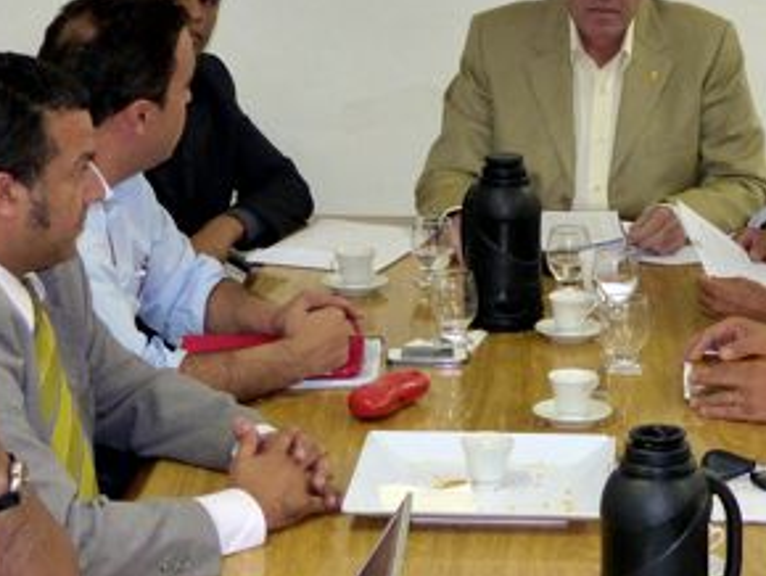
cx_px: 557
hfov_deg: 16.5
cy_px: 156
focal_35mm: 119
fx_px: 2635
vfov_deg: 12.4
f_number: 2.8
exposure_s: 1/60
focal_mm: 9.8
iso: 250
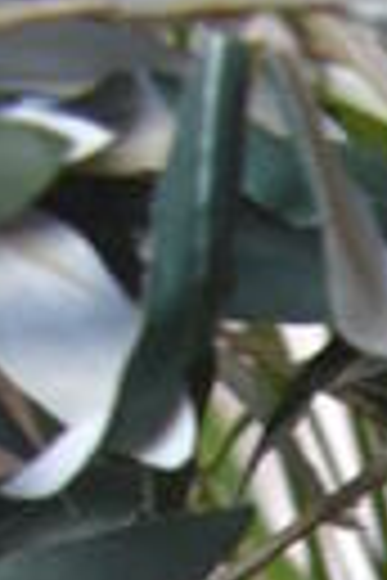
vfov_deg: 8.3
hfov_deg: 6.6
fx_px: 3080
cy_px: 1967
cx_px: 1107
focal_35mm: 191
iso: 1000
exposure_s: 1/125
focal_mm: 18
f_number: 3.5
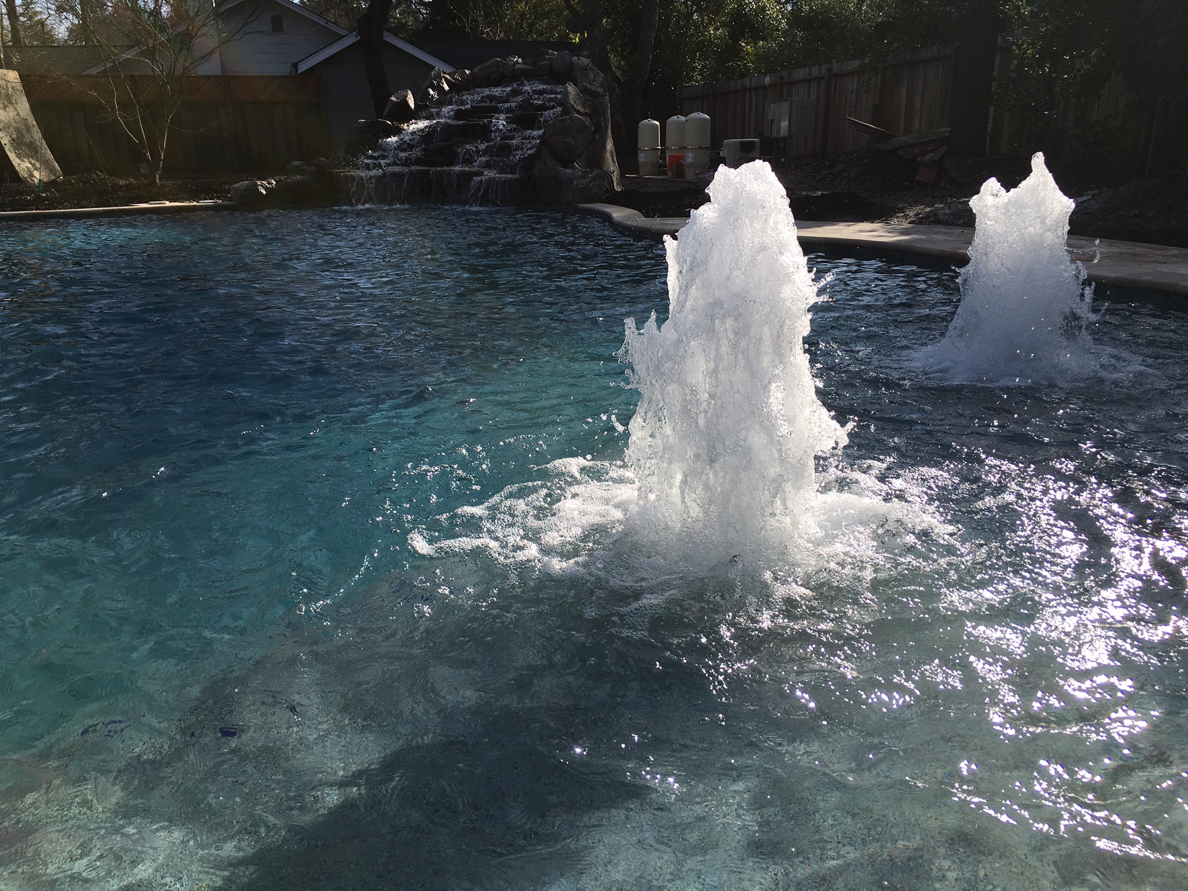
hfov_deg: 61.7
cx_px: 594
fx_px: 995
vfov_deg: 48.2
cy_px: 446
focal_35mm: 29
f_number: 2.2
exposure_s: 1/2198
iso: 25
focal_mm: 4.15
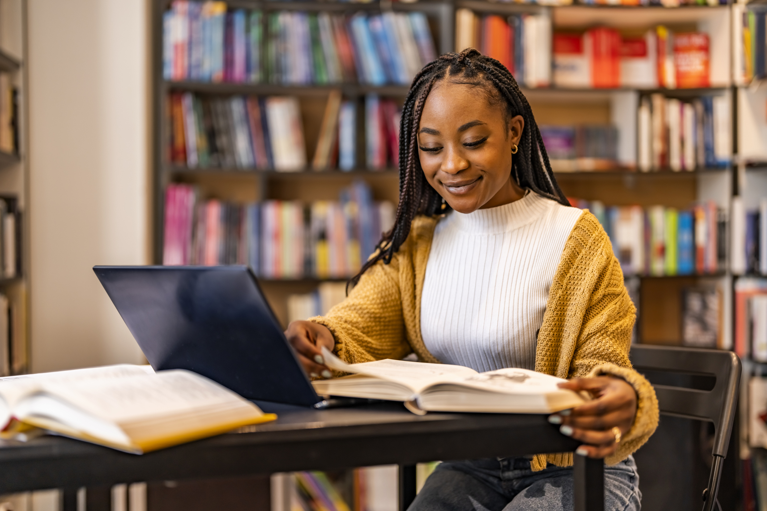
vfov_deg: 27.0
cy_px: 256
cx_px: 384
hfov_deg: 39.6
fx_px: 1065
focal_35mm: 50
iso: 100
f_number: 1.2
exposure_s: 1/200
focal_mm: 50
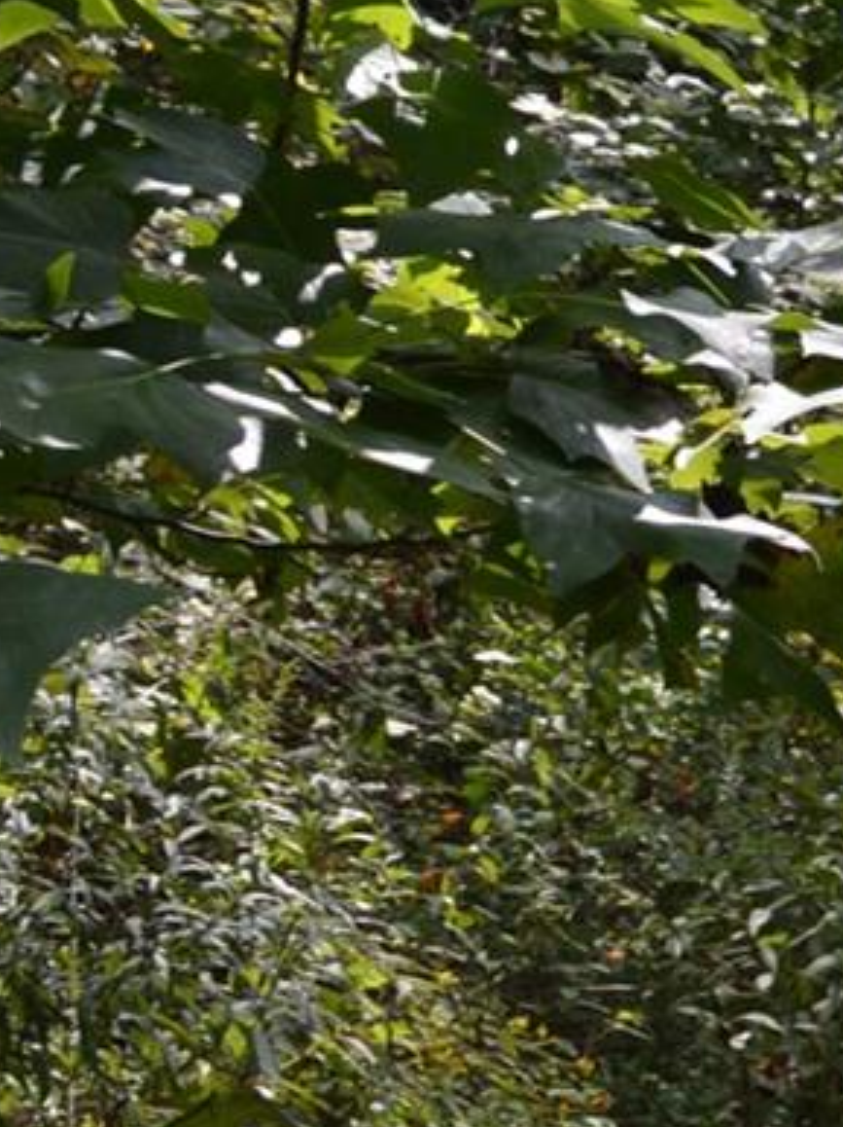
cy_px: 366
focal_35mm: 153
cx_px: 2427
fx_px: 4973
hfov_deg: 8.3
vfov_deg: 12.9
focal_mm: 20
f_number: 6.3
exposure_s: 1/160
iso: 100
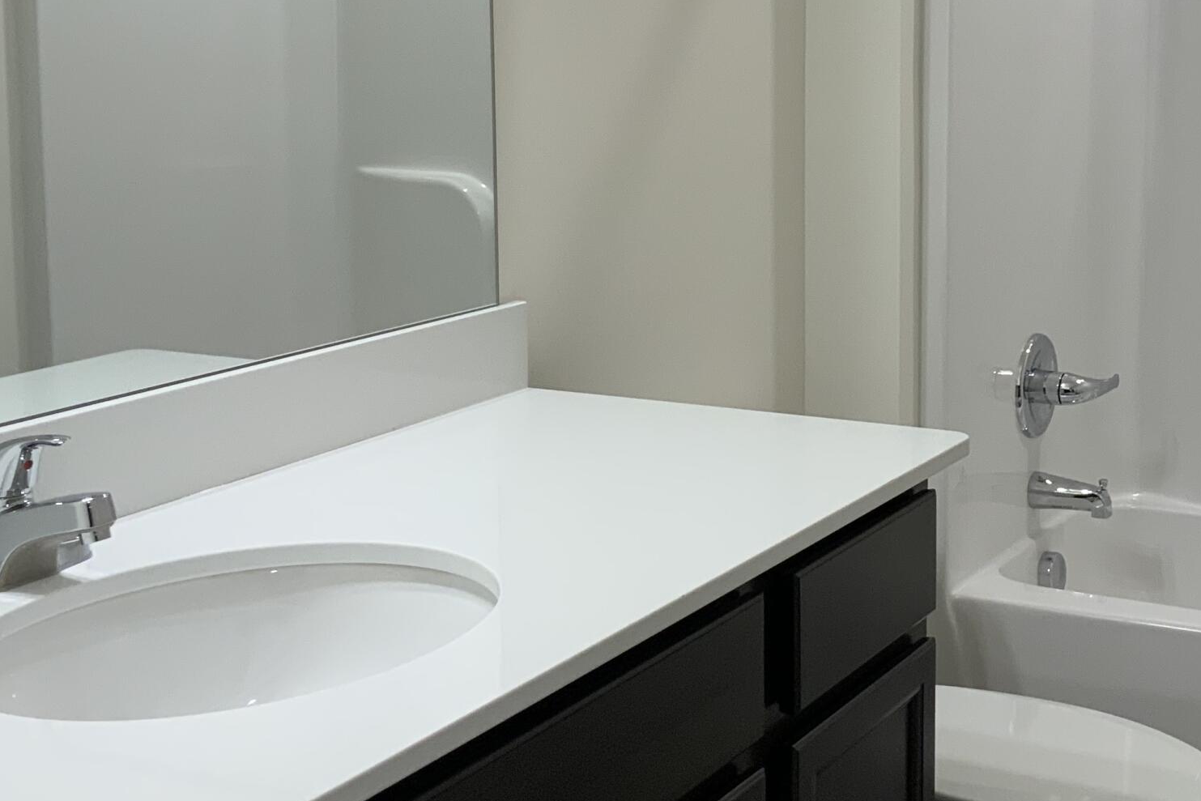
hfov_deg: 32.3
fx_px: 2035
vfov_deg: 22.2
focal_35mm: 61
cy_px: 260
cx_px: 890
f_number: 1.8
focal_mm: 3
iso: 40
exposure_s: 1/60
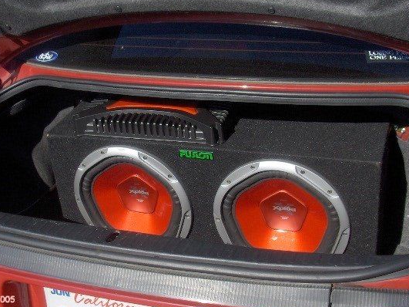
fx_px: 626
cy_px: 154
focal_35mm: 53
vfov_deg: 27.5
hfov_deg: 36.2
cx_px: 186
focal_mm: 7.4
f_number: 4.8
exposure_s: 1/599
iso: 100
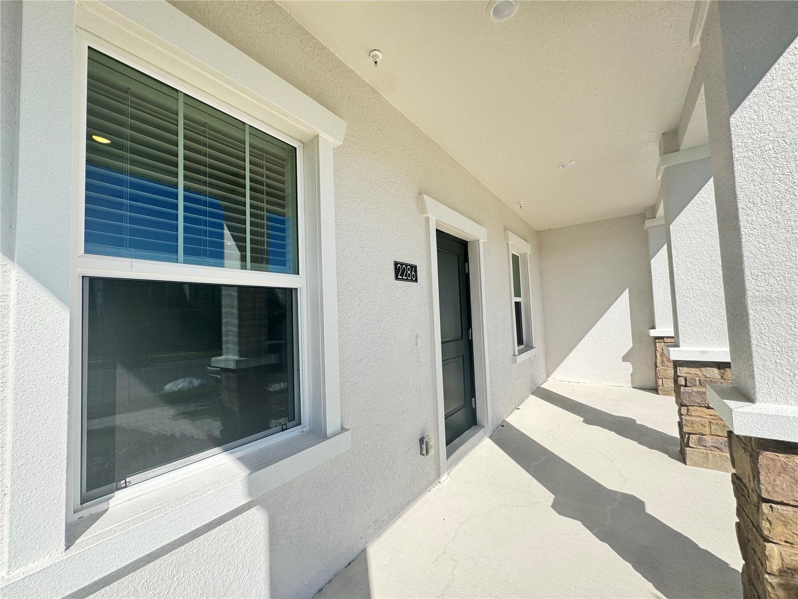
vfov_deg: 85.7
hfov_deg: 102.1
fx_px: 323
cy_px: 300
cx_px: 399
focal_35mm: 14
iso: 40
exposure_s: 1/727
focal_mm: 2.22
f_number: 2.2
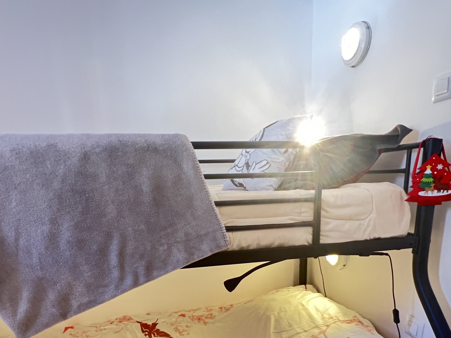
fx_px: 300
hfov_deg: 73.9
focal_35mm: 23
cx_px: 230
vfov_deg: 56.2
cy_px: 251
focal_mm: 1.57
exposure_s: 1/34
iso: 800
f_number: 1.8
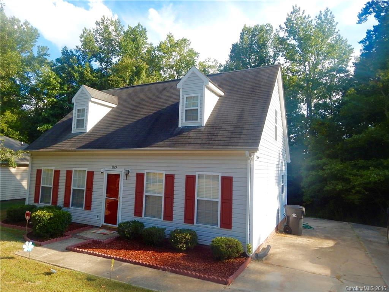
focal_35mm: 22
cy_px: 146
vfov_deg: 61.1
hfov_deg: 76.4
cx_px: 194
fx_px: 247
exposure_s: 1/800
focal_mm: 4
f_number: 3
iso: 125
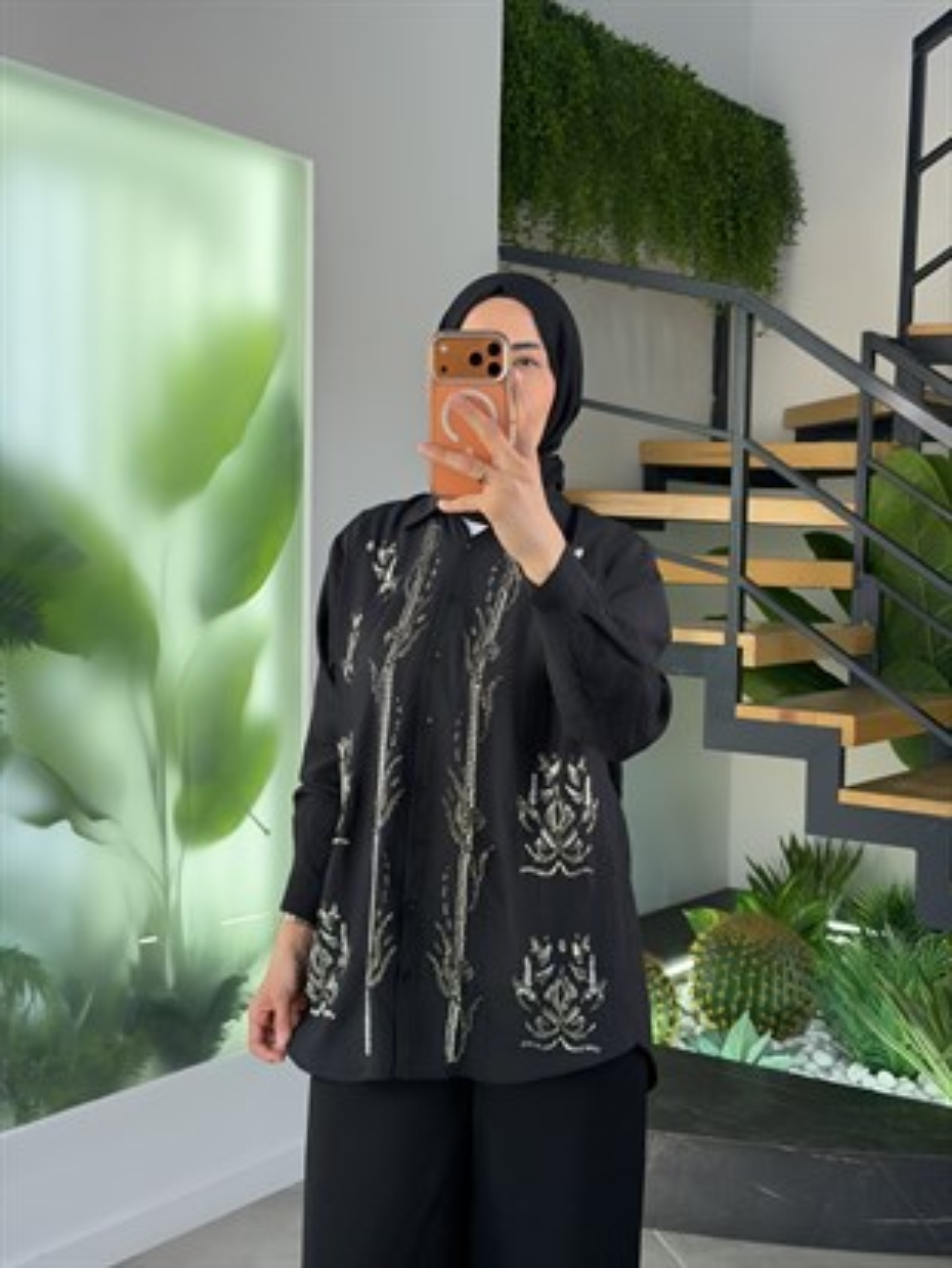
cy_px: 634
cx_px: 476
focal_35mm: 48
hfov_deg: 30.3
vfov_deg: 39.6
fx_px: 1759
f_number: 1.78
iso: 100
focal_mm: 6.76
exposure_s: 1/200
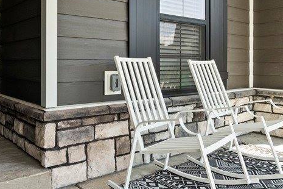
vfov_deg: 37.3
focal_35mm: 35
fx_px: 275
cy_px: 58
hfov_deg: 53.9
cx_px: 108
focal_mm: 10
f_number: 8
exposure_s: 1/100
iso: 400
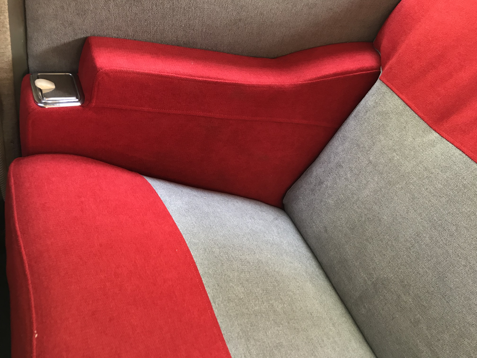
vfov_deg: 49.7
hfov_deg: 63.4
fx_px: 386
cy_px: 179
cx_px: 238
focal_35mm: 28
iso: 40
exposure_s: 1/25
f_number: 1.8
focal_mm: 3.99
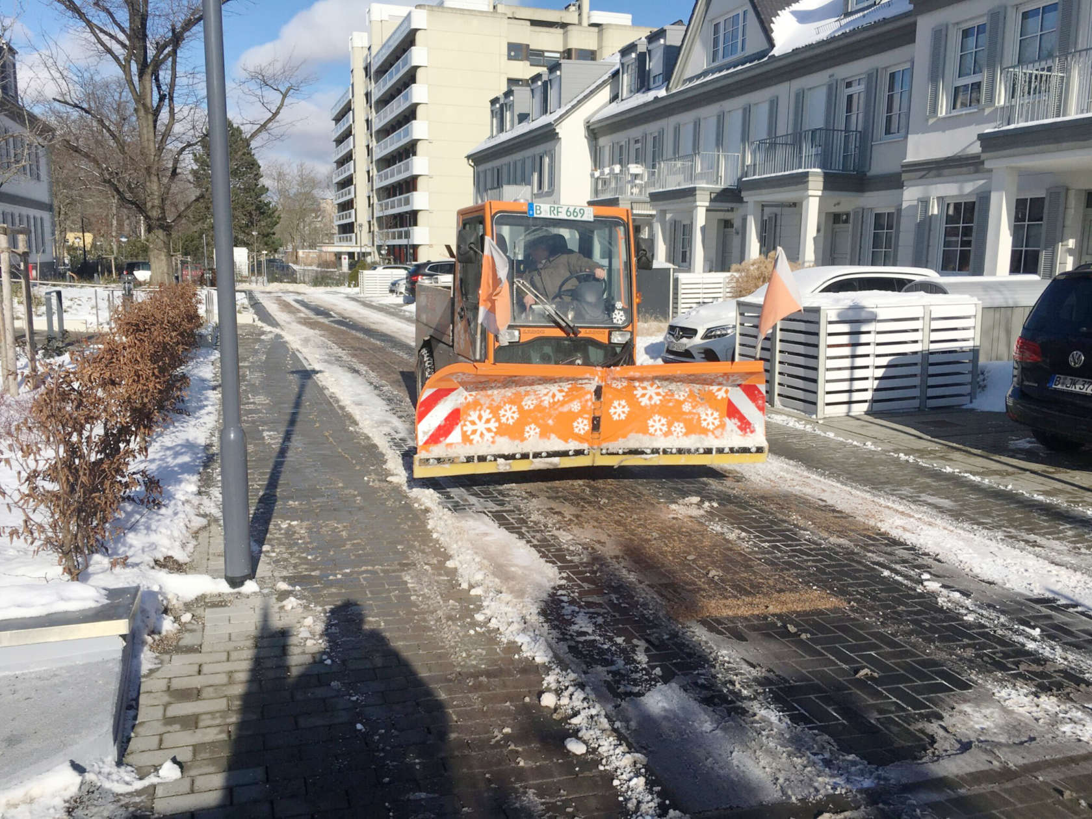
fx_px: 915
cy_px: 410
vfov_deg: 48.2
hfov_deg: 61.7
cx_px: 546
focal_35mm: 29
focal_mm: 4.15
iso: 25
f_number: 2.2
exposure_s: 1/2959
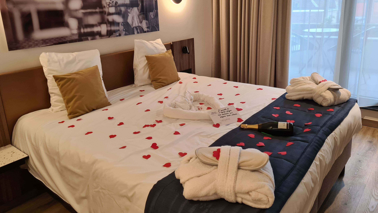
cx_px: 188
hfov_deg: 66.1
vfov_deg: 40.0
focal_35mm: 29
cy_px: 83
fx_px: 291
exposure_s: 1/50
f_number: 1.8
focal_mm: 5.4
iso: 200
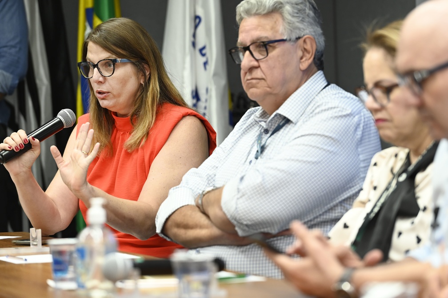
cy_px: 149
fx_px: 2362
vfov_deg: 7.2
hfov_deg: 10.8
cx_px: 224
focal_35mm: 190
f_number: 5
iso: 2000
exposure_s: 1/200
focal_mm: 190
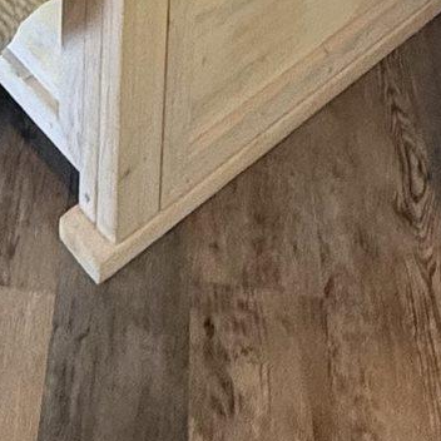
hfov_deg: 21.0
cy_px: -648
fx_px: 1167
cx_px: 53
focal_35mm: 81
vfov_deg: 14.0
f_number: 2.2
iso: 320
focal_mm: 2.22
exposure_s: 1/120
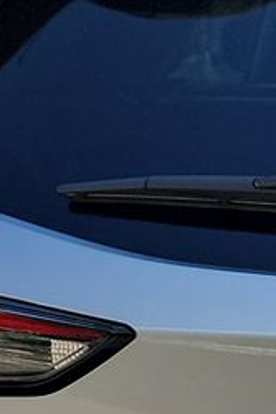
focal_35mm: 159
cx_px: 650
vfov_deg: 12.7
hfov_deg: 8.0
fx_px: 1831
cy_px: 463
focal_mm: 6.7
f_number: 1.8
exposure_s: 1/458
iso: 50
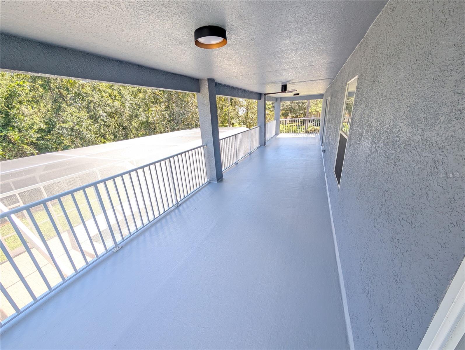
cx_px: 232
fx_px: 161
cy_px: 175
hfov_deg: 110.5
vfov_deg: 94.6
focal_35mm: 12
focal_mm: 2.02
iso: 48
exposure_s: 1/272
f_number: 1.7
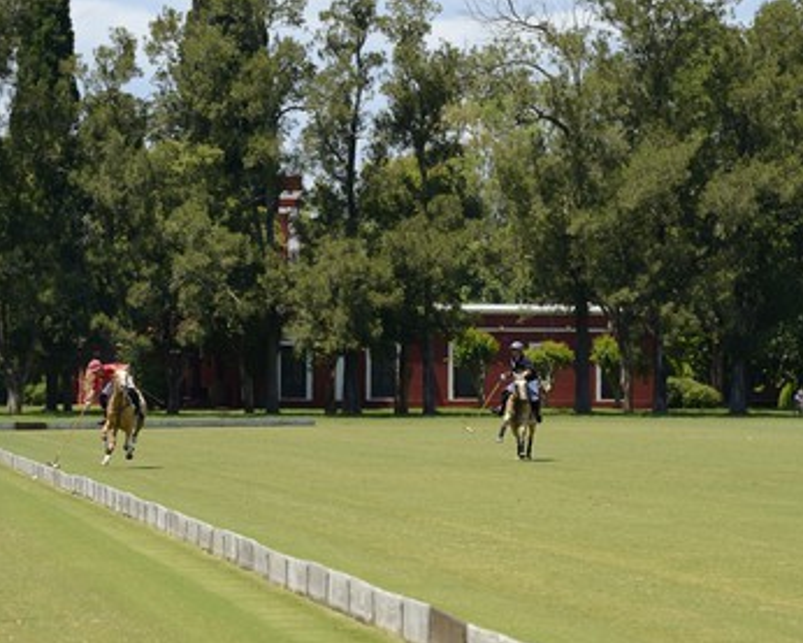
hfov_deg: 8.5
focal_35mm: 228
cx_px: 485
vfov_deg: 6.8
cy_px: 323
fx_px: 5420
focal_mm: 200
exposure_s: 1/1250
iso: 400
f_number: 6.3
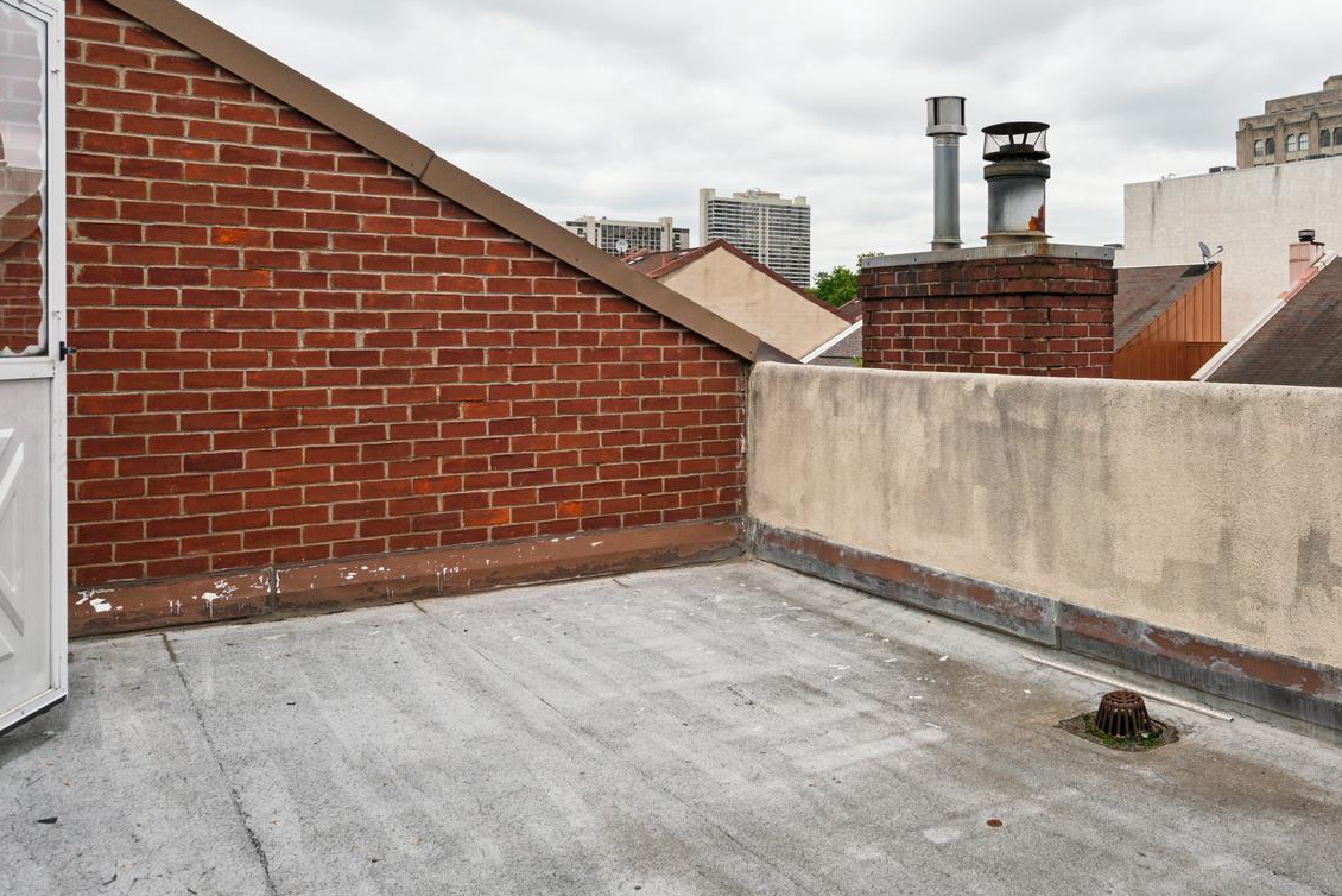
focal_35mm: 29
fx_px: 1081
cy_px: 305
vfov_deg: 44.4
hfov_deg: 62.0
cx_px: 899
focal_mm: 16
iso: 250
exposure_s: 1/320
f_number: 8
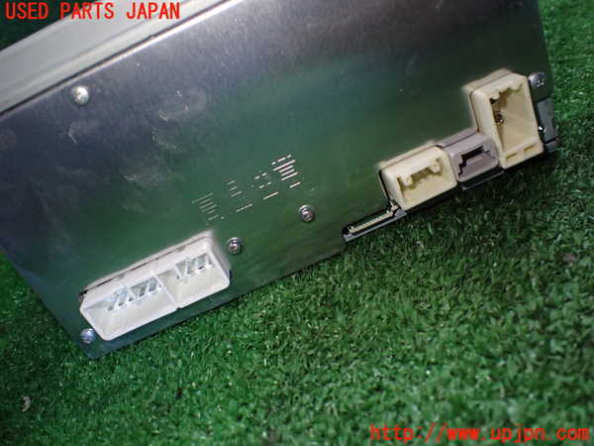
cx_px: 297
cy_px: 223
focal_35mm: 30
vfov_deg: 46.8
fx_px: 515
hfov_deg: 60.0
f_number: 2.3
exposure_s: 1/125
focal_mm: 5.4
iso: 500
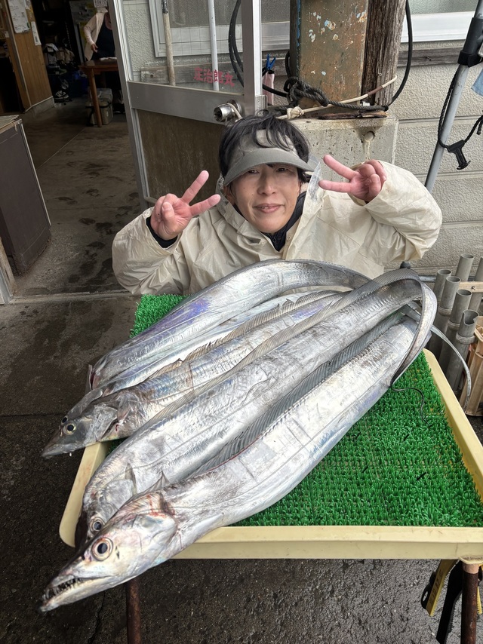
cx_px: 242
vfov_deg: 67.3
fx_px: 484
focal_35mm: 26
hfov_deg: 53.0
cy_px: 322
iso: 50
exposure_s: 1/341
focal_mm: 5.96
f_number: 1.6
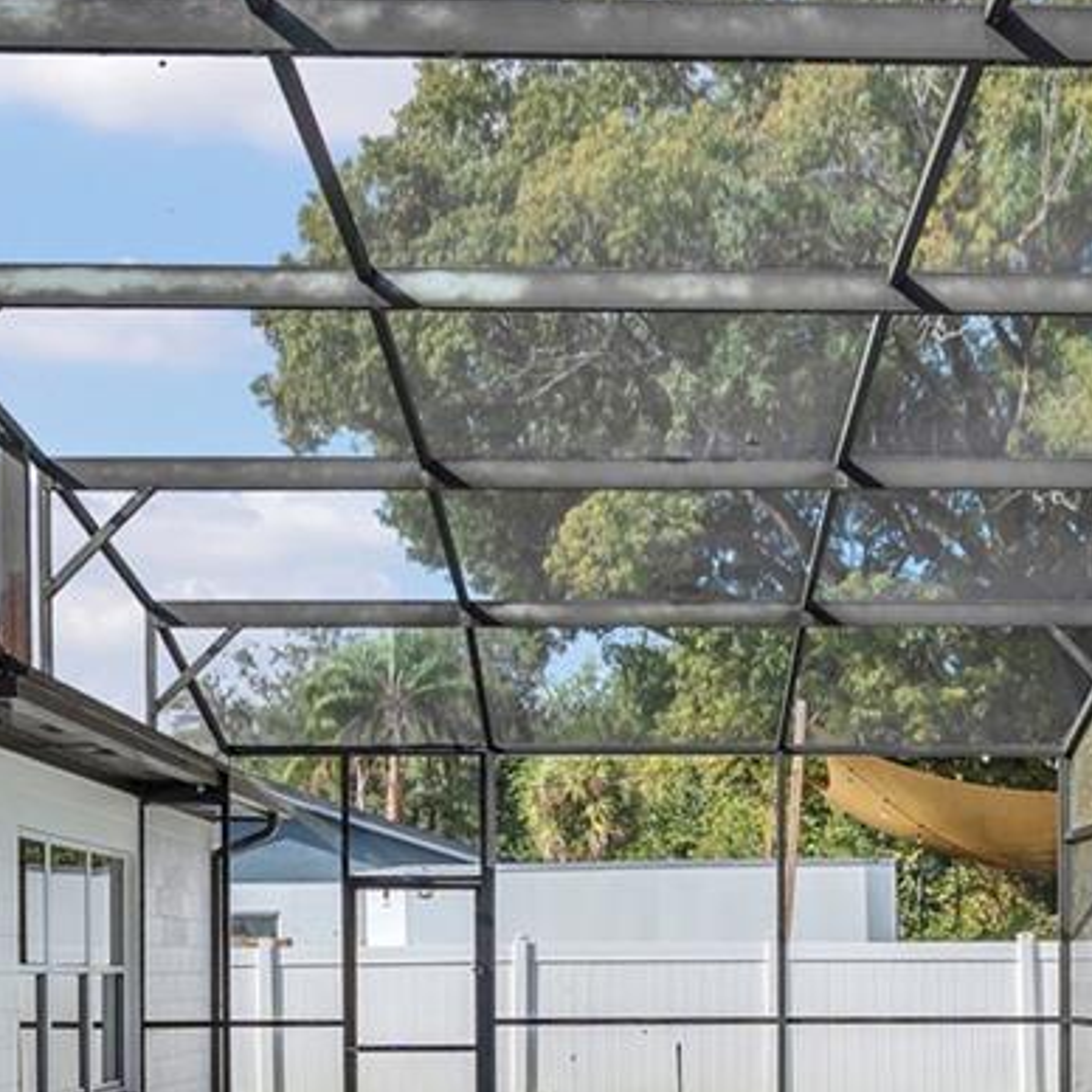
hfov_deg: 30.2
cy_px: 1019
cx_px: 782
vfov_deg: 29.1
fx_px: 1999
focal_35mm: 56
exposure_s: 1/125
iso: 100
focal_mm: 16
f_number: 9
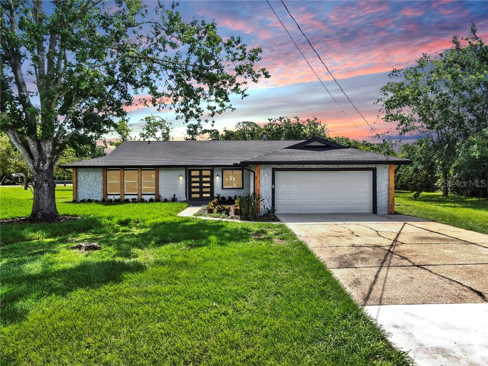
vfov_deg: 56.8
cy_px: 183
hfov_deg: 71.6
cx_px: 244
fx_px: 338
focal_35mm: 24
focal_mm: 4.39
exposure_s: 1/1250
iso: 100
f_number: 2.8
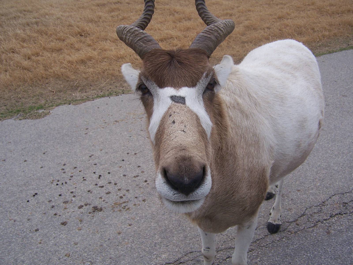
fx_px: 337
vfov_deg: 42.9
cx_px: 176
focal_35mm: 33
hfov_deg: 55.4
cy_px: 132
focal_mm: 5.5
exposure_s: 1/750
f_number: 4
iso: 80
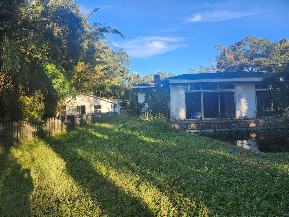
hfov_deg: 73.9
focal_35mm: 23
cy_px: 108
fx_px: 192
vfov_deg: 58.9
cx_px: 144
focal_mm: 5.54
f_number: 1.8
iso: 25
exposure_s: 1/311
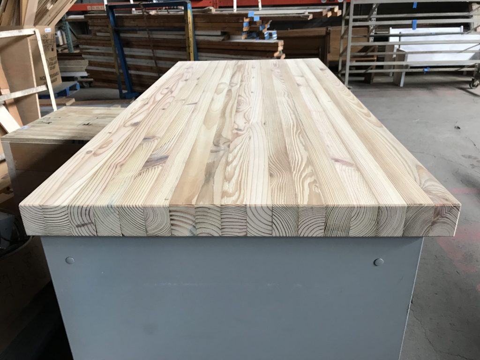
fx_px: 388
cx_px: 240
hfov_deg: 63.4
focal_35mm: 28
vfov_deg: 49.7
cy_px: 180
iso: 32
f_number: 1.8
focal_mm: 3.99
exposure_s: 1/24
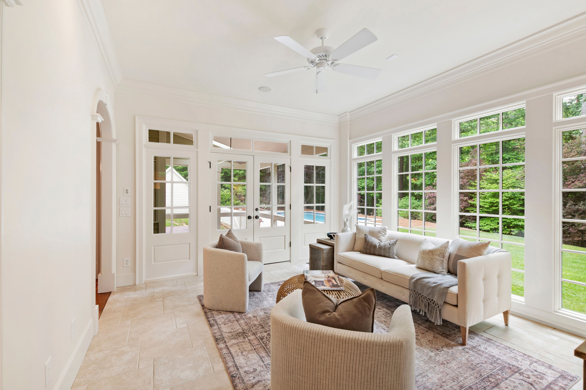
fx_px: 244
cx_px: 293
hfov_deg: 100.4
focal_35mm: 15
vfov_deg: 77.3
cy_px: 195
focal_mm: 10
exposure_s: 1/2.5
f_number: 8
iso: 100
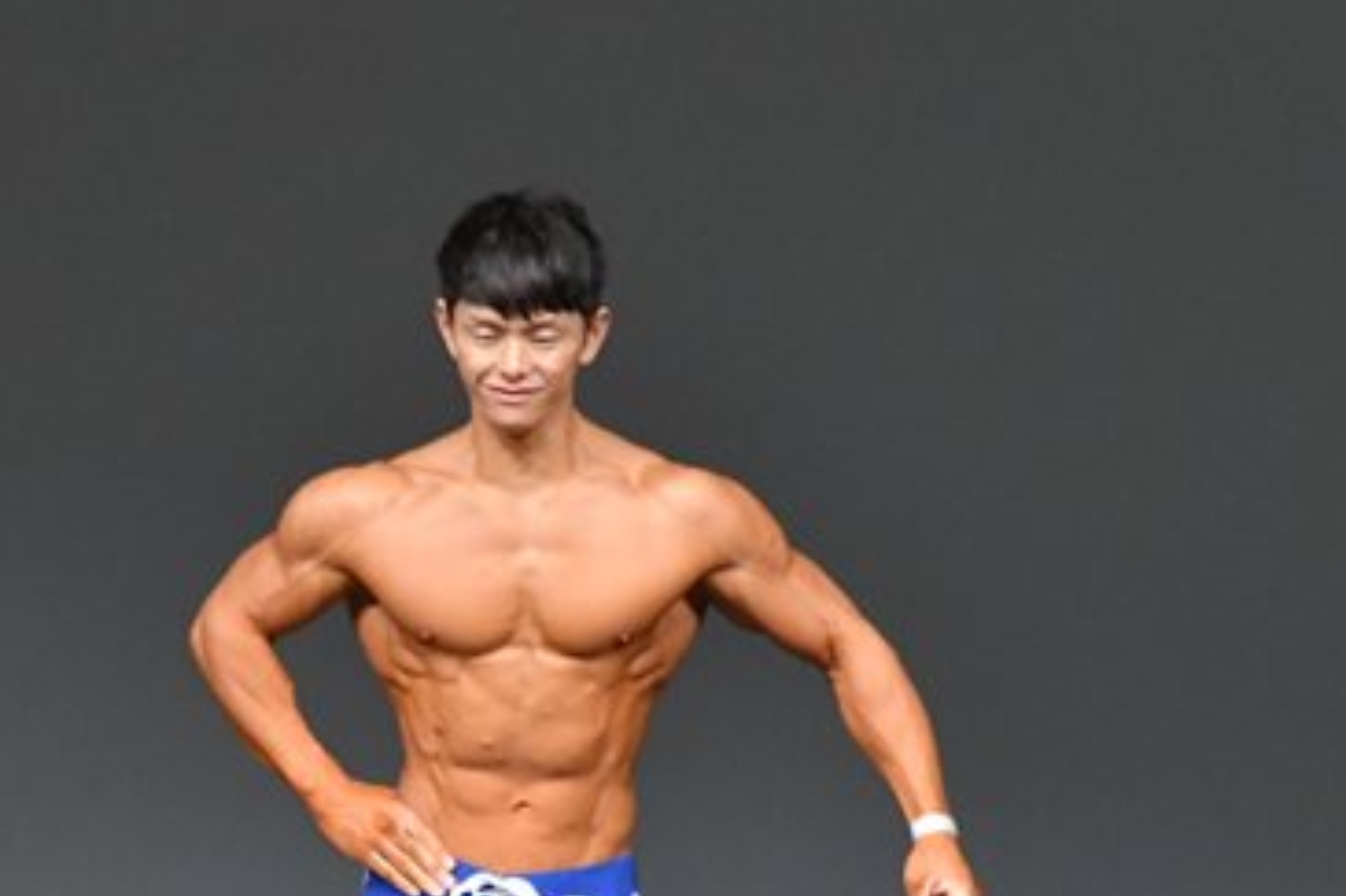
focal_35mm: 668
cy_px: 863
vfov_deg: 2.1
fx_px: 24963
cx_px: 426
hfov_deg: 3.1
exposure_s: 1/400
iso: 4000
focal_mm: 210
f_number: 5.6
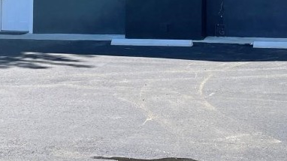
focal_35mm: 76
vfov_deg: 15.4
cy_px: -25
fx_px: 578
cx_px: 201
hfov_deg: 27.6
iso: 32
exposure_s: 1/1350
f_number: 1.6
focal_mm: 4.2
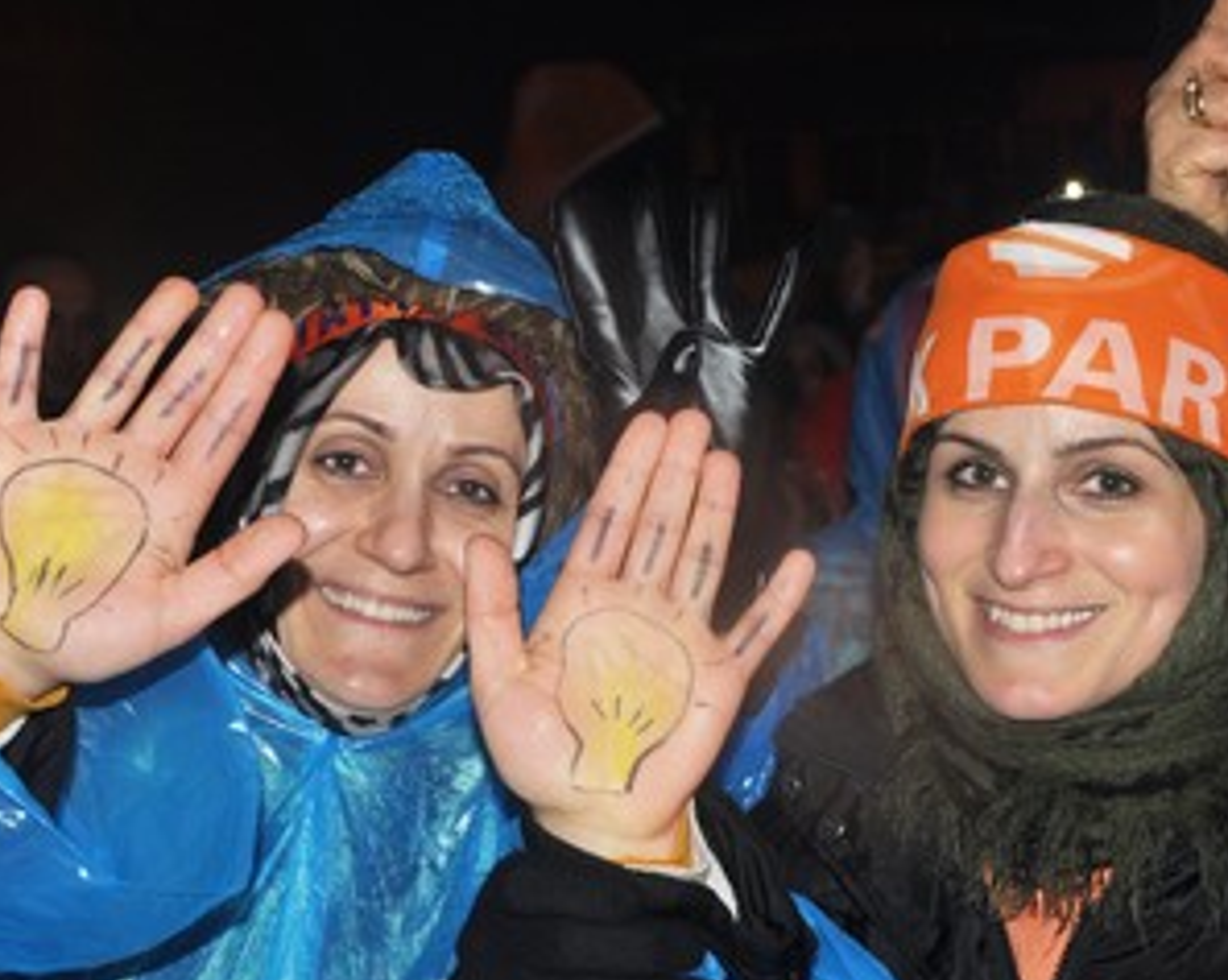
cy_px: 564
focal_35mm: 69
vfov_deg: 22.2
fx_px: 2496
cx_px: 695
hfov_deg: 27.6
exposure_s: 1/60
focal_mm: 31
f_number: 4.5
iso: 200
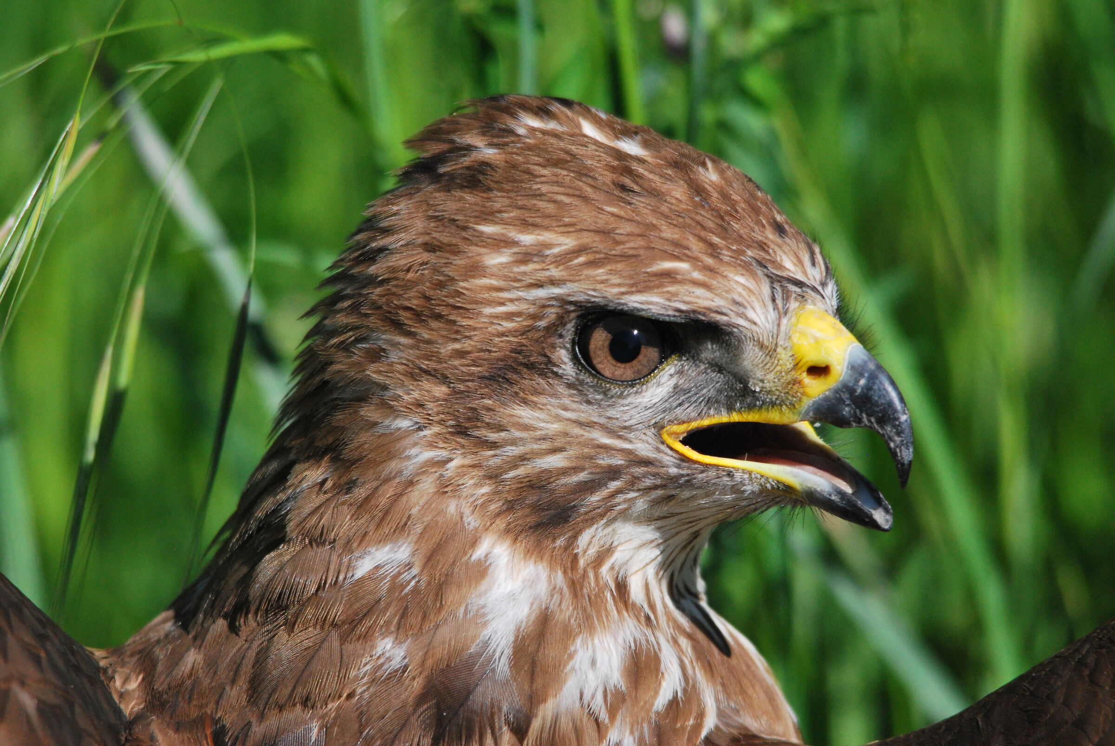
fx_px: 23259
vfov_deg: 1.8
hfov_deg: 2.7
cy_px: 373
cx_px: 558
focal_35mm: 750
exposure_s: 1/3200
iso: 800
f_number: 7.1
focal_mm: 500
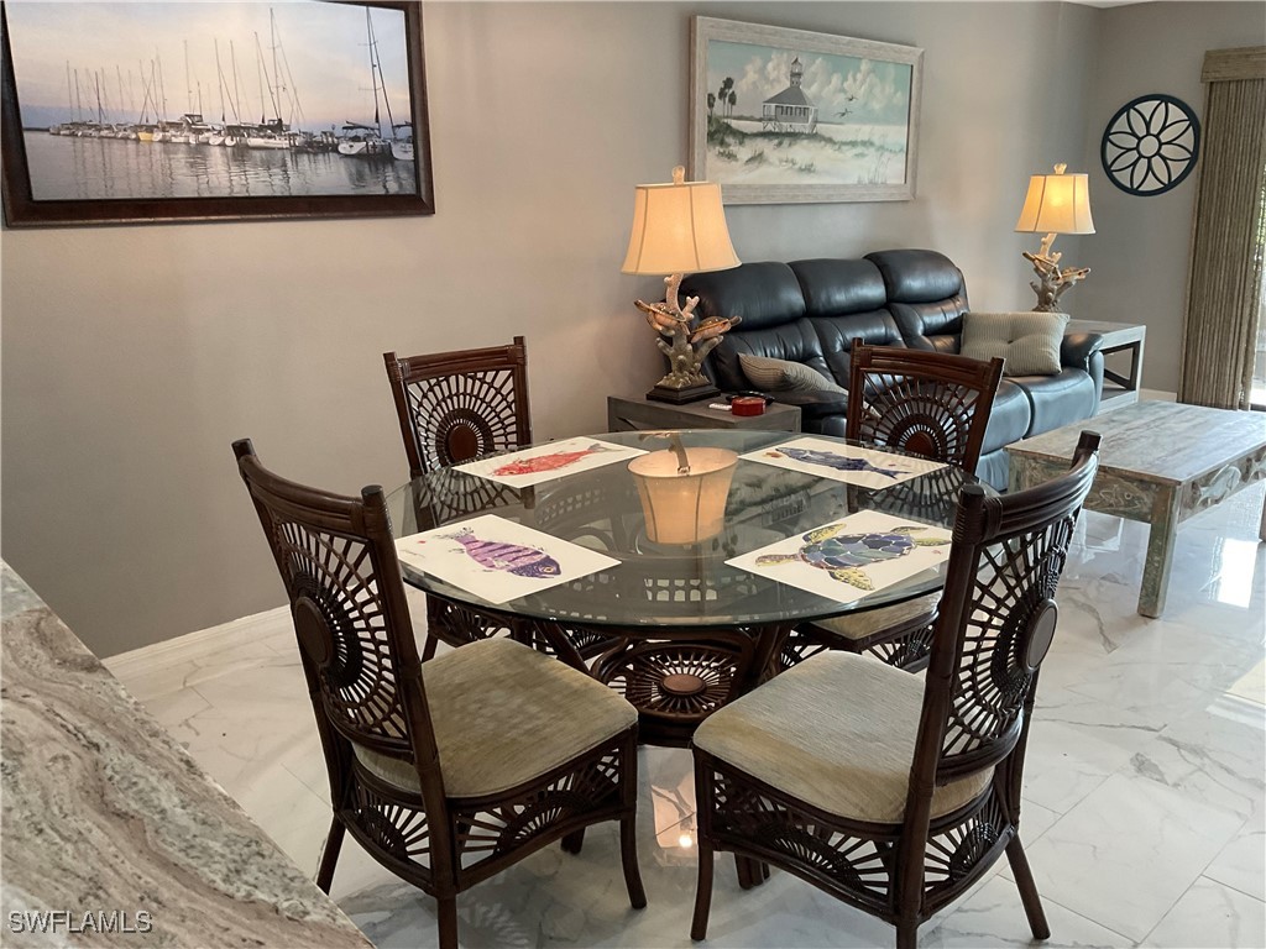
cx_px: 633
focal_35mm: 29
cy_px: 474
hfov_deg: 61.7
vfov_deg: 48.2
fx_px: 1061
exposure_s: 1/60
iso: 100
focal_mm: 3
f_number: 1.8
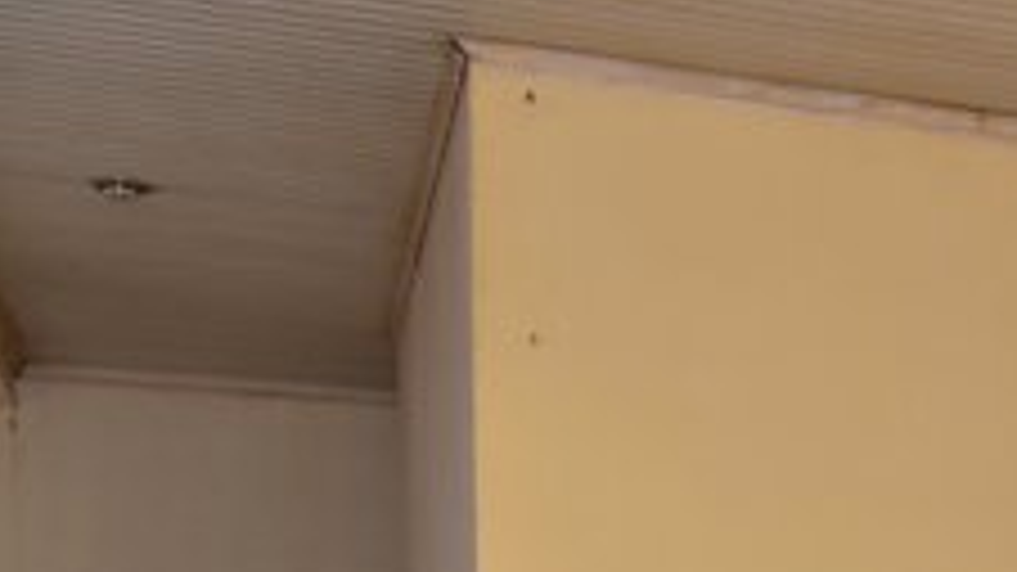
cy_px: 953
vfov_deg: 11.9
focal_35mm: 95
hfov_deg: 20.0
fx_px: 2561
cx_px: 1436
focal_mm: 32
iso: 800
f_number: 6.3
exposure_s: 1/160
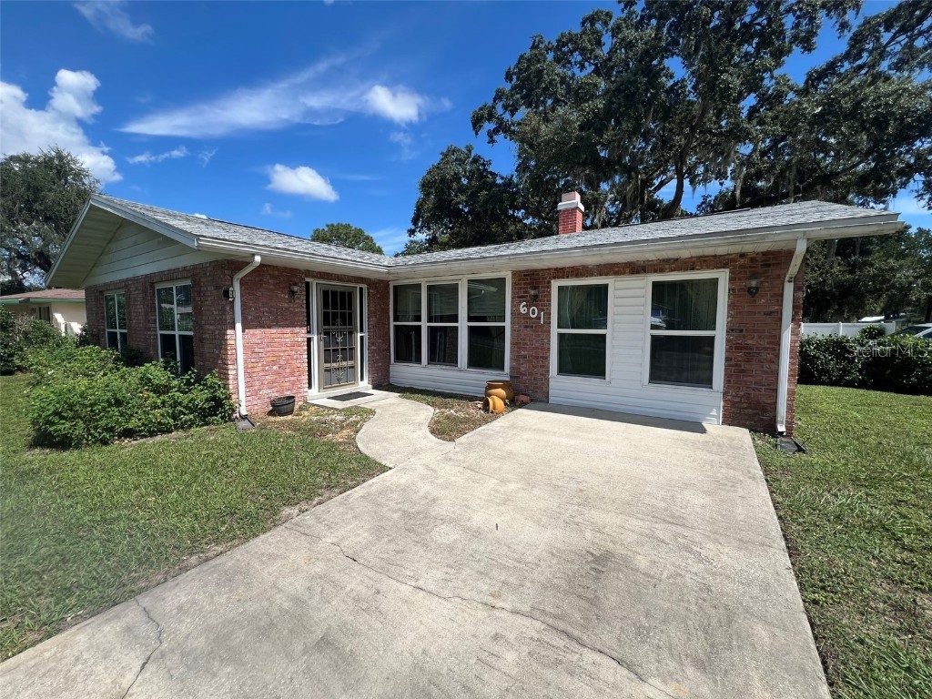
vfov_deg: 89.9
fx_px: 350
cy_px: 350
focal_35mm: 13
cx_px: 466
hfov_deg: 106.2
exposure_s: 1/1946
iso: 32
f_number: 1.8
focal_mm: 1.57
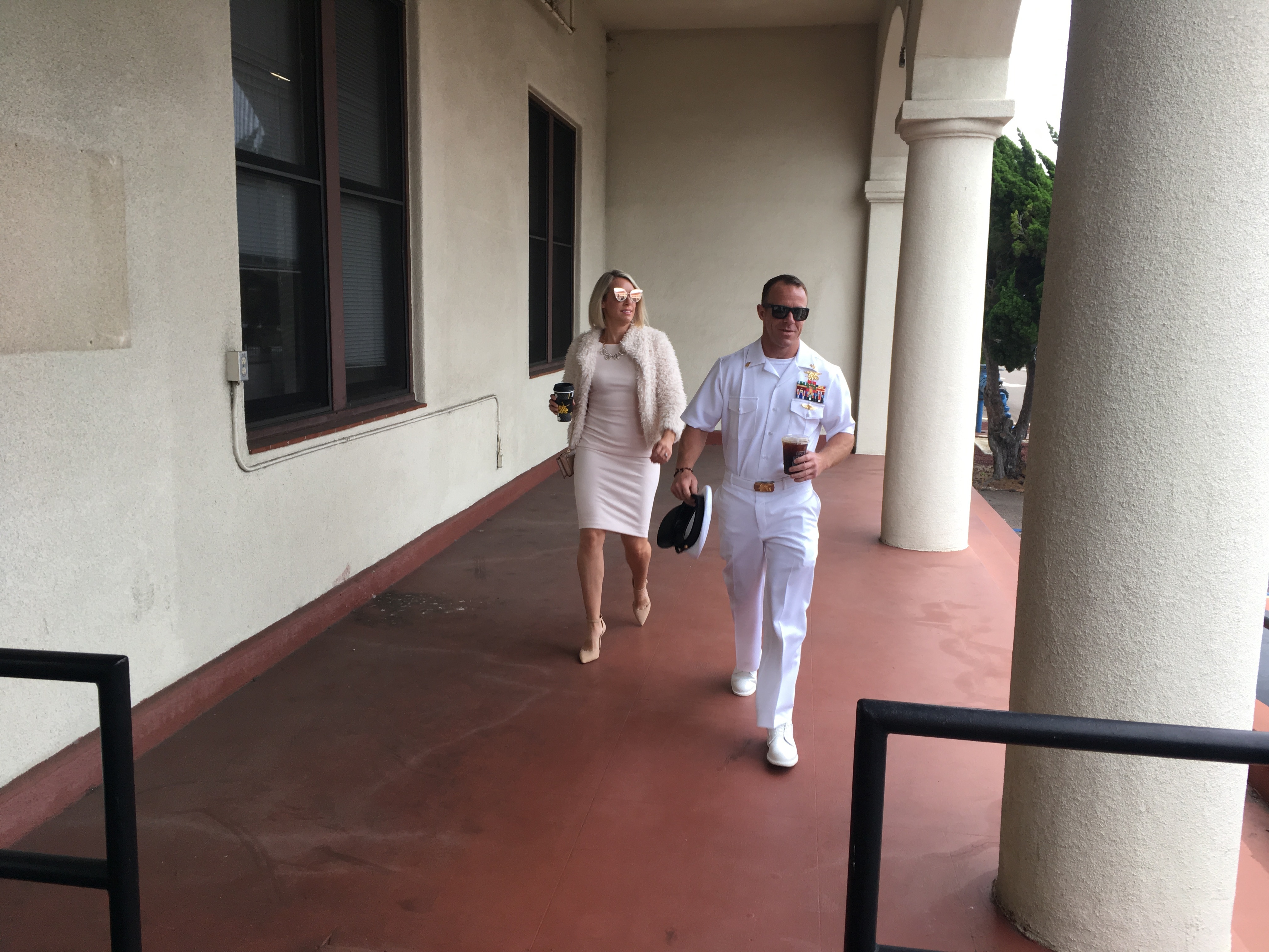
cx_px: 634
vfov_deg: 48.2
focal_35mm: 29
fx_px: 1063
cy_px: 476
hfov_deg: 61.7
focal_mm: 4.15
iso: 40
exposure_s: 1/120
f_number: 2.2
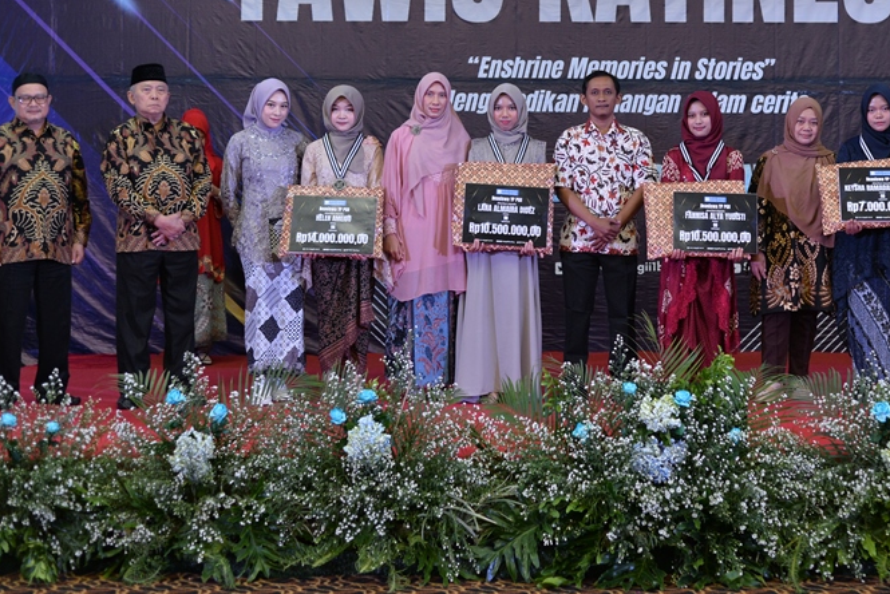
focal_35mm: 77
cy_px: 169
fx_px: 1904
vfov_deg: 17.7
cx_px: 596
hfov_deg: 26.2
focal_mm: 50
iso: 800
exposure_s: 1/160
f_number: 2.8
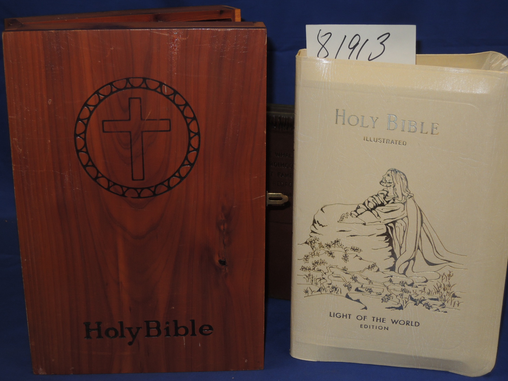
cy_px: 198
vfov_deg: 24.4
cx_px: 259
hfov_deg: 32.2
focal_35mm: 60
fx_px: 880
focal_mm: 9.9
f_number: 4
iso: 200
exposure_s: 1/50
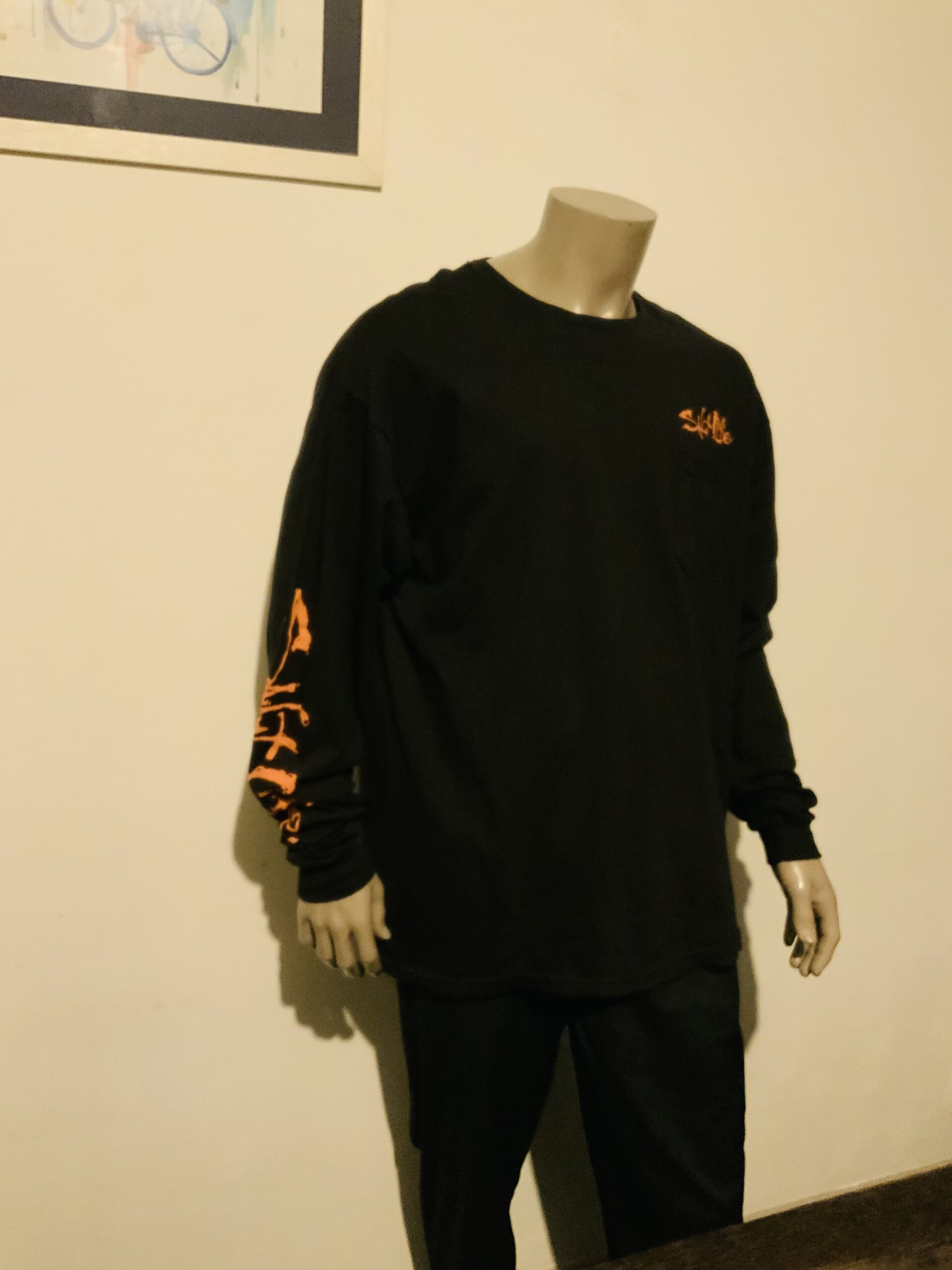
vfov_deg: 61.7
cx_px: 476
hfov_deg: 48.2
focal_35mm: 29
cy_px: 635
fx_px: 1063
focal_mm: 3
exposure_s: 1/30
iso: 400
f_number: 1.8
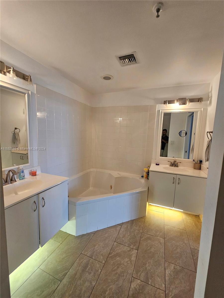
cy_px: 149
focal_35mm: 13
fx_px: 112
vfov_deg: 106.2
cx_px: 112
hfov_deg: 89.9
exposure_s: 1/60.2
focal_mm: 2.2
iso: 160
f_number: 2.2
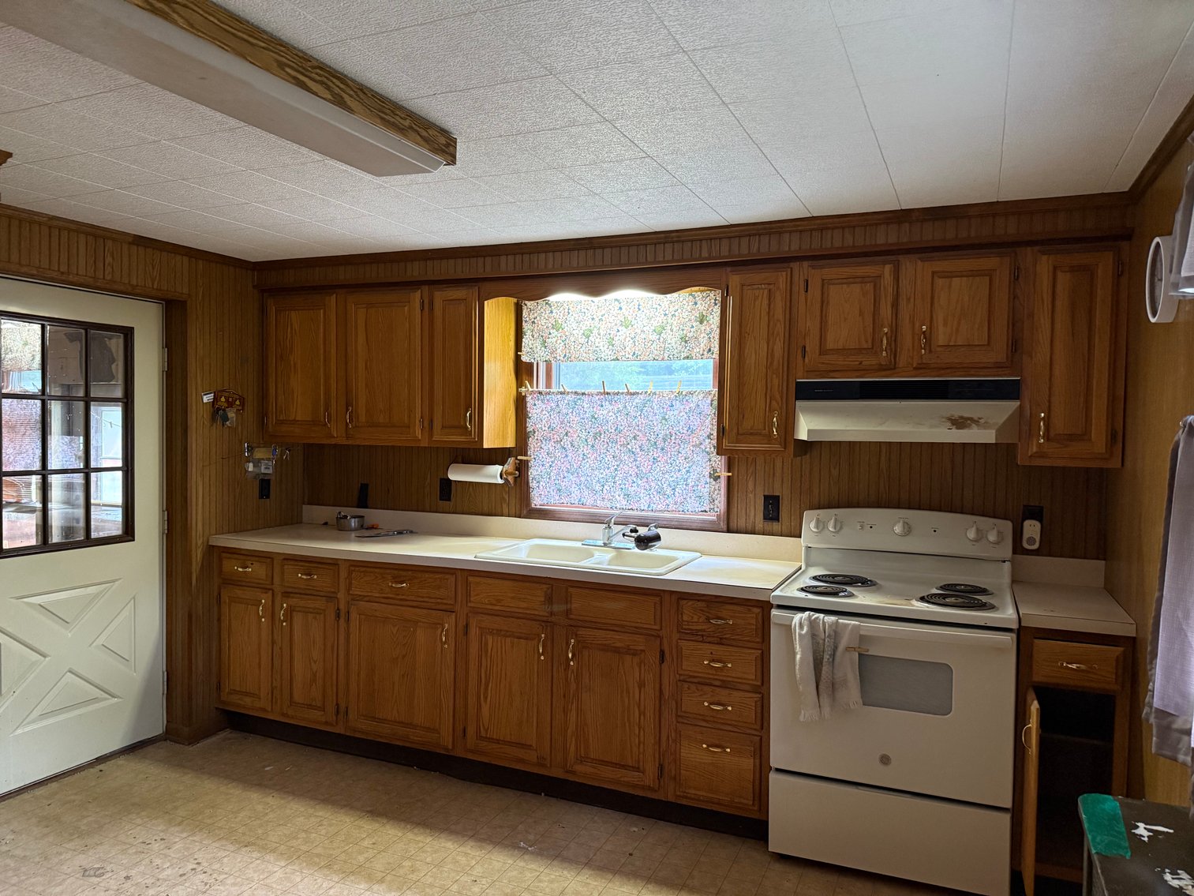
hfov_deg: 71.6
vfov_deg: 56.8
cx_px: 597
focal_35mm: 24
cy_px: 448
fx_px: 828
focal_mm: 6.76
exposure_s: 1/60
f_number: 1.78
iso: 500
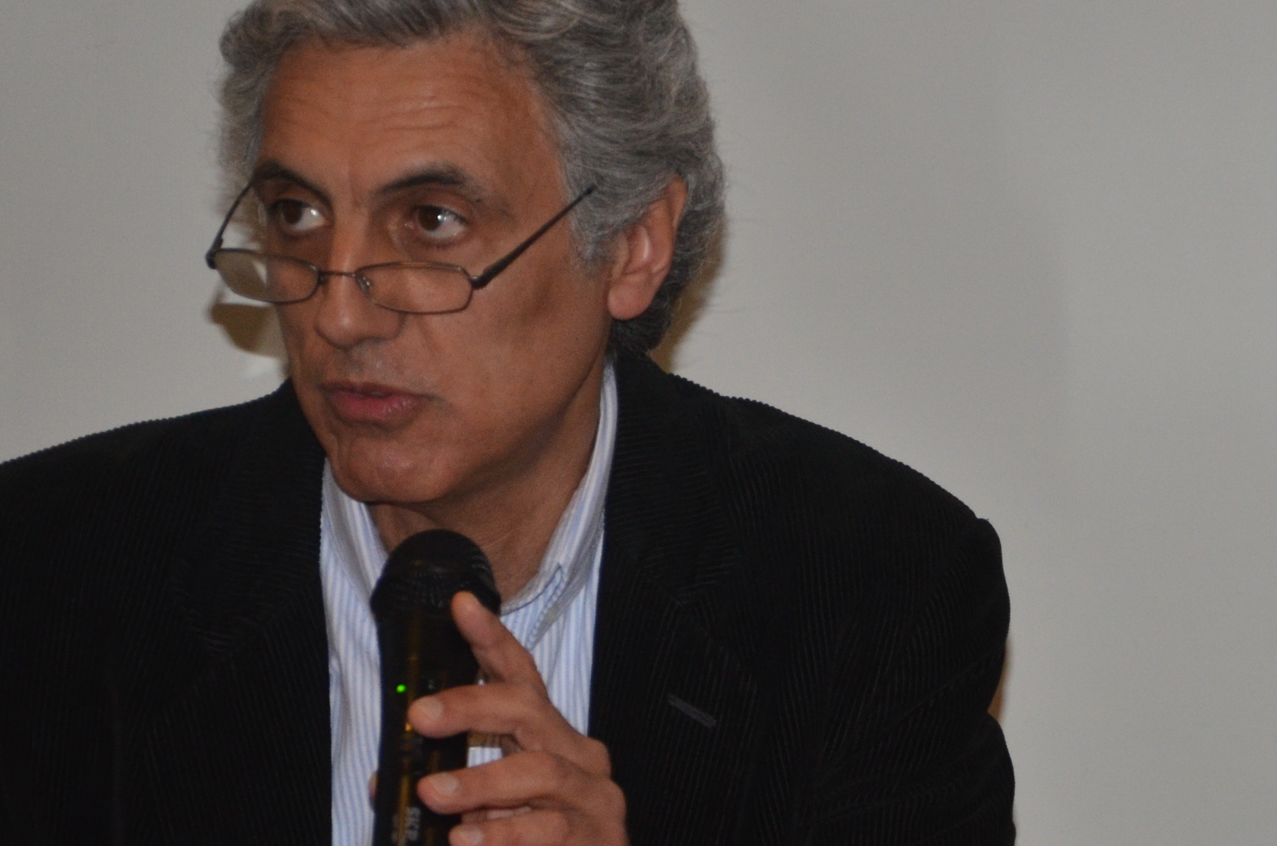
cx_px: 1270
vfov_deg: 5.3
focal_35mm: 259
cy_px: 500
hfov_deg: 7.9
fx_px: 9174
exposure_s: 1/60
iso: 800
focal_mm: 75
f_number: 5.3
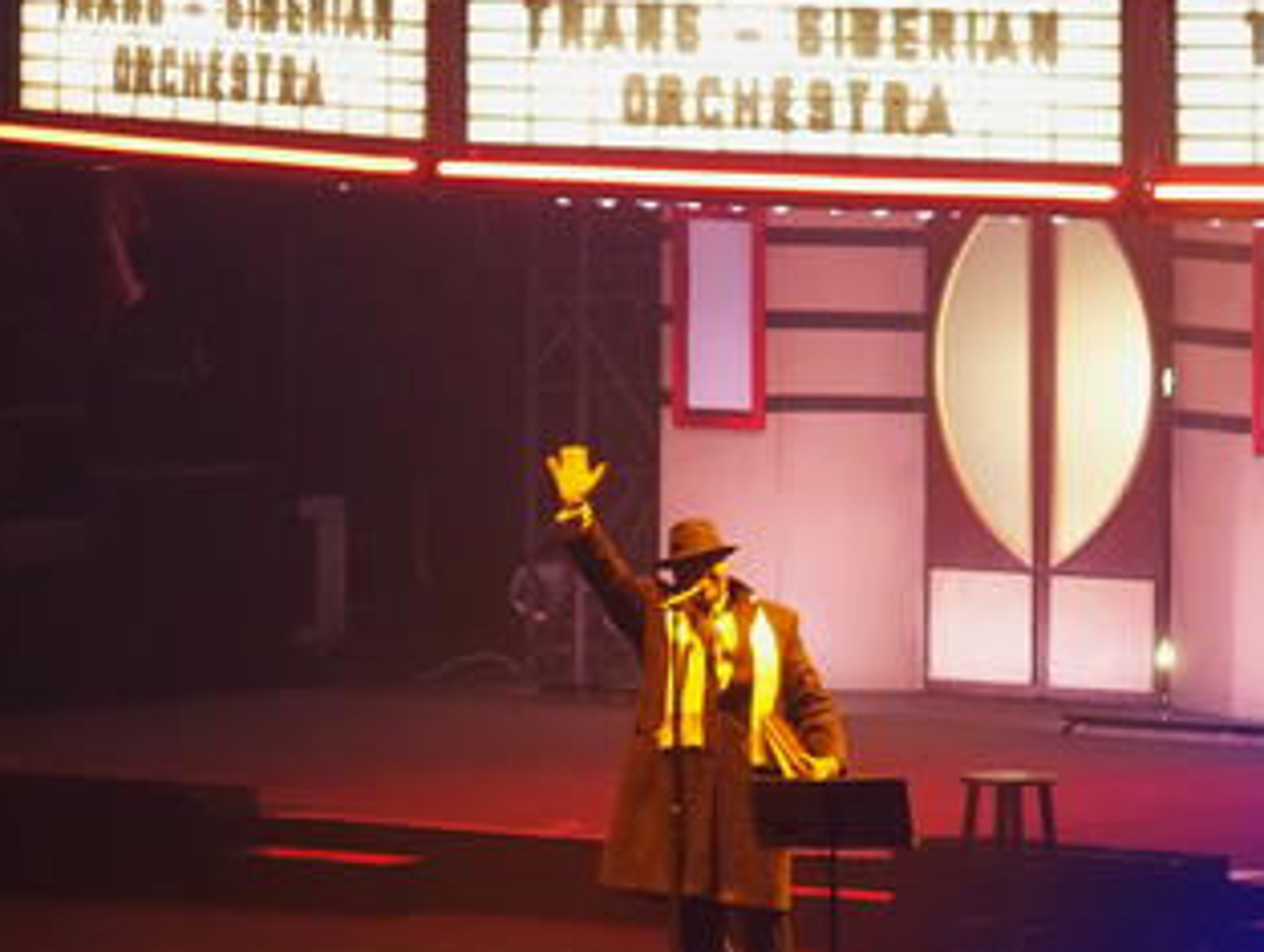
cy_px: 628
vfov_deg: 4.7
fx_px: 11593
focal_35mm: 317
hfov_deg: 6.2
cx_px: 640
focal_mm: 46.7
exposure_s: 1/60
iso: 800
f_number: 2.8
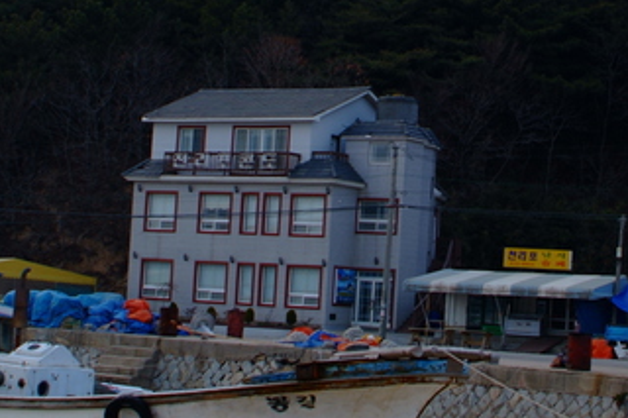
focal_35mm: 92
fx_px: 1604
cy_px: 161
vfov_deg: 14.8
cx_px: 458
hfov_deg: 22.0
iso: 100
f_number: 4.8
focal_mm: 28
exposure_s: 1/90
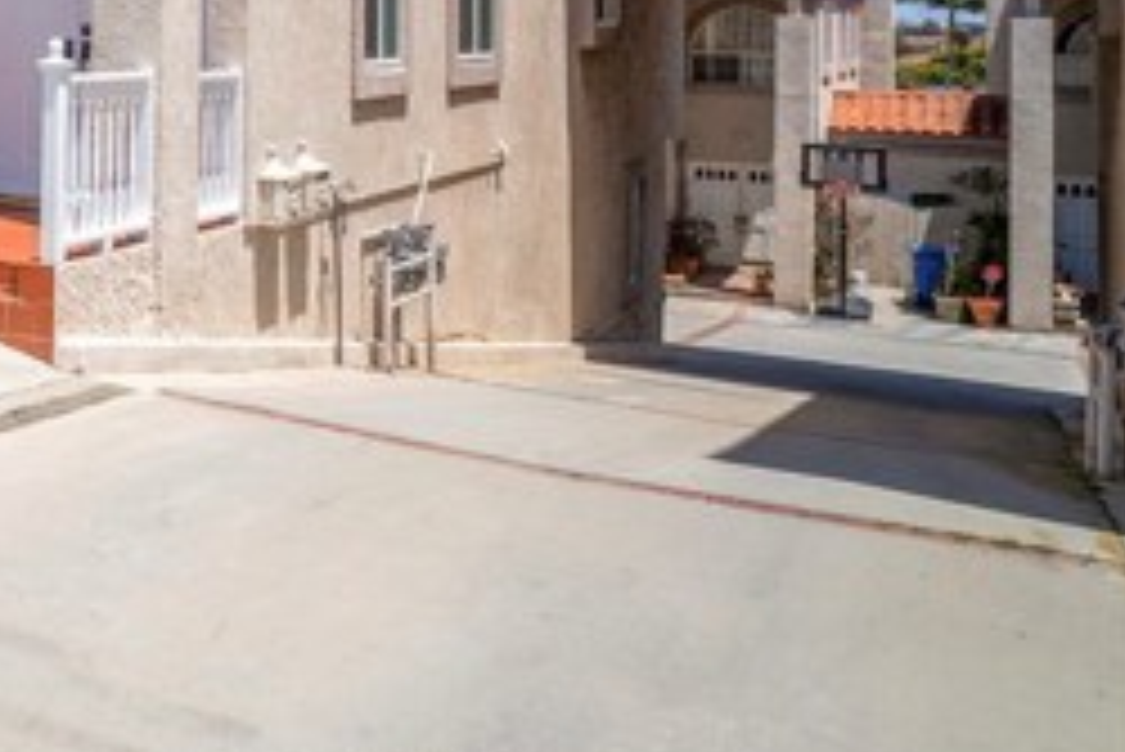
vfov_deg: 26.7
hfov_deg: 32.8
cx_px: -306
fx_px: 1438
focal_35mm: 46
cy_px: -92
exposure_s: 1/640
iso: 125
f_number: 14
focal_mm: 18
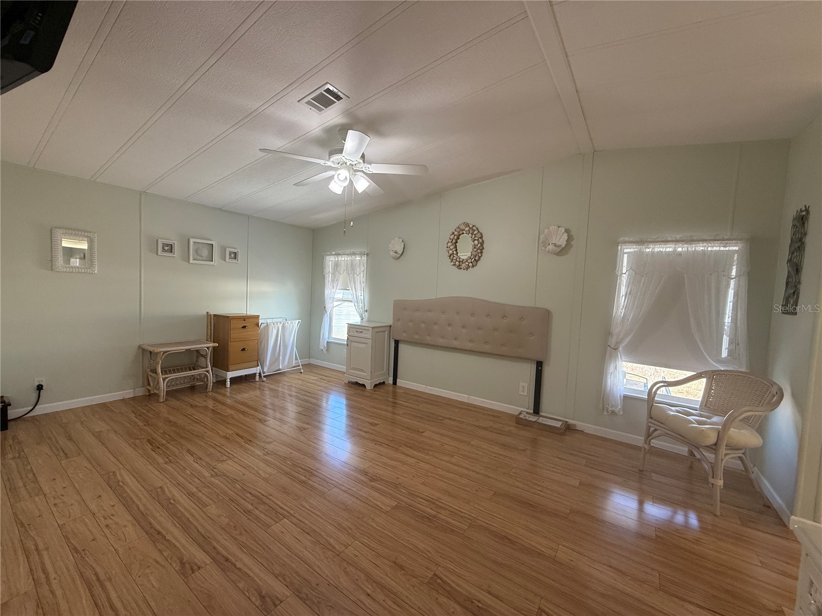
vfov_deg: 85.7
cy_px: 308
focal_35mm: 14
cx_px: 411
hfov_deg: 102.1
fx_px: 332
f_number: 2.2
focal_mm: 2.22
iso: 200
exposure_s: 1/120
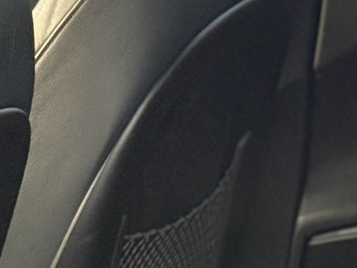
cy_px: 362
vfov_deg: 5.7
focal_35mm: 261
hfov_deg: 7.6
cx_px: 242
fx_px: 2691
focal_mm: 6.76
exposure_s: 1/40
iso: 400
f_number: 1.78
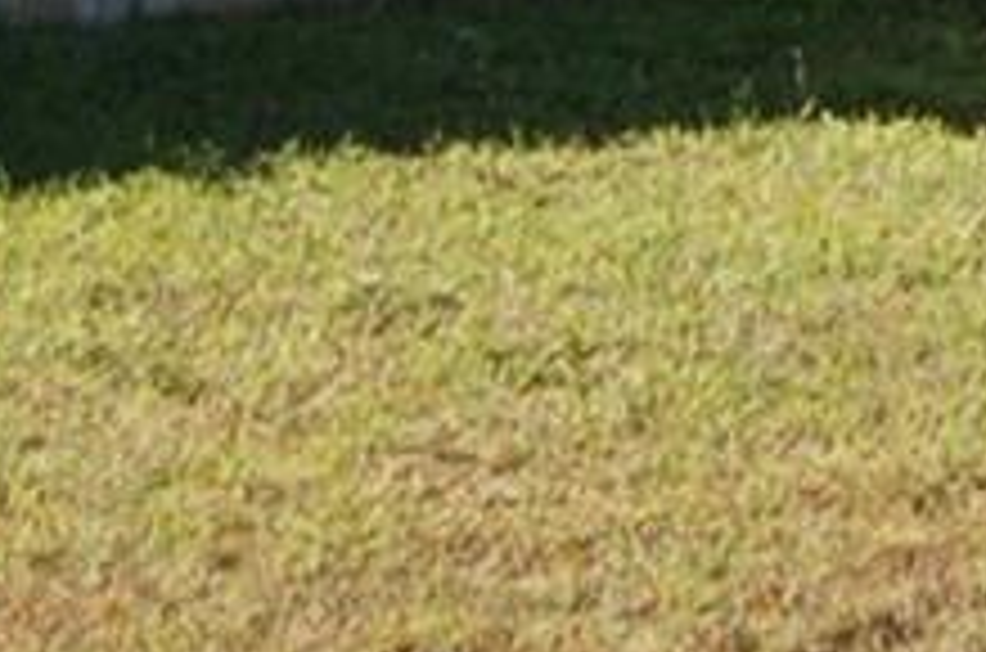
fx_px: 5384
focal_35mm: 197
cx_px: 1882
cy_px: -760
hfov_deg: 9.8
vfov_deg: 6.7
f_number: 3.5
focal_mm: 18
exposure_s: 1/1250
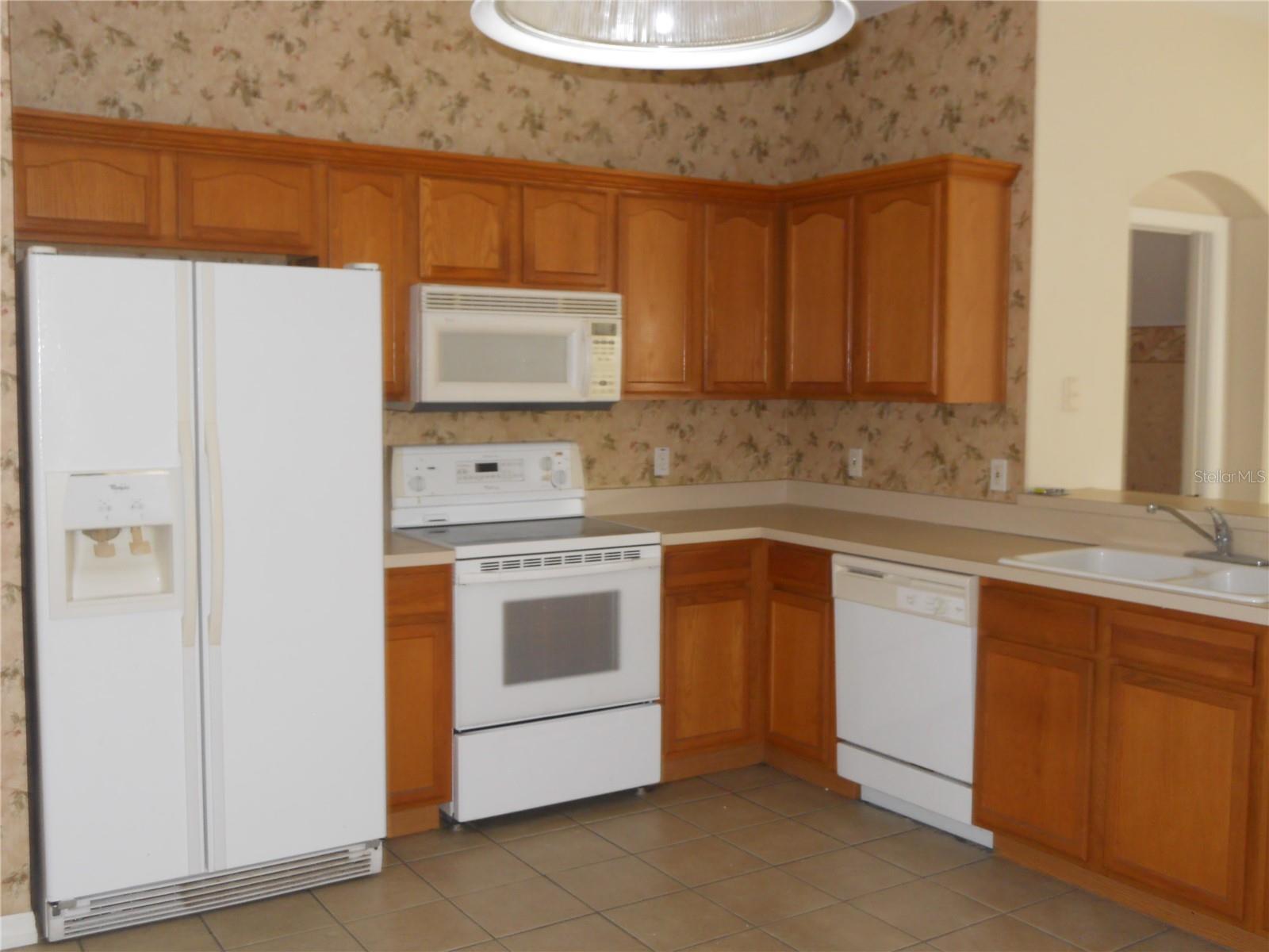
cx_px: 634
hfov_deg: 56.8
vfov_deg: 44.2
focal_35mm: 32
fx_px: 1173
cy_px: 476
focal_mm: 5.7
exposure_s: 1/25
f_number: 2.8
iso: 200
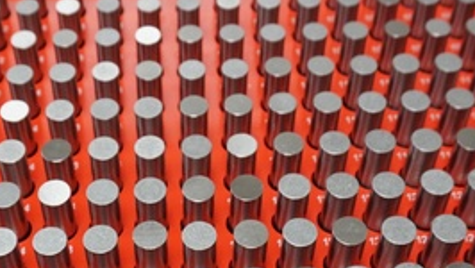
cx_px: 180
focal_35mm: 68
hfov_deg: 30.9
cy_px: 225
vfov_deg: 17.6
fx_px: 857
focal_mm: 16
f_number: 4
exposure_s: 1/60
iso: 500
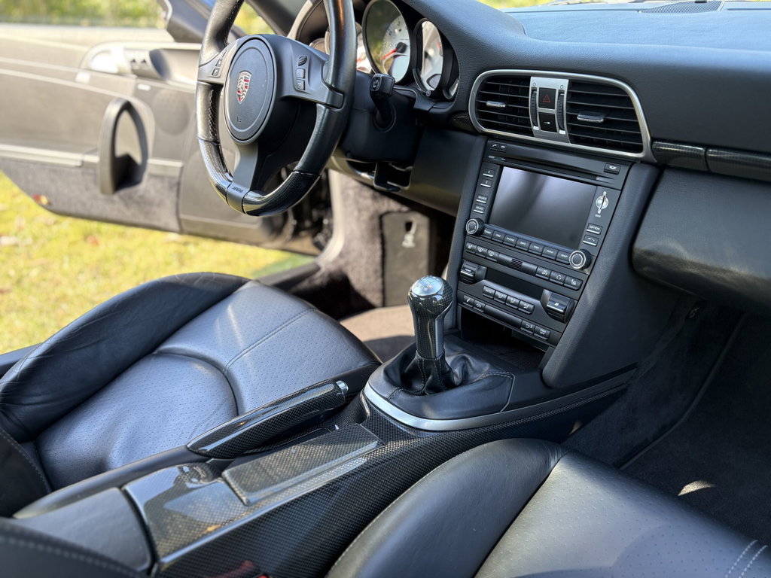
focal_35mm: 26
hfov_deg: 67.3
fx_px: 579
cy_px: 289
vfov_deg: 53.1
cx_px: 386
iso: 125
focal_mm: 5.96
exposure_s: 1/111
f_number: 1.6
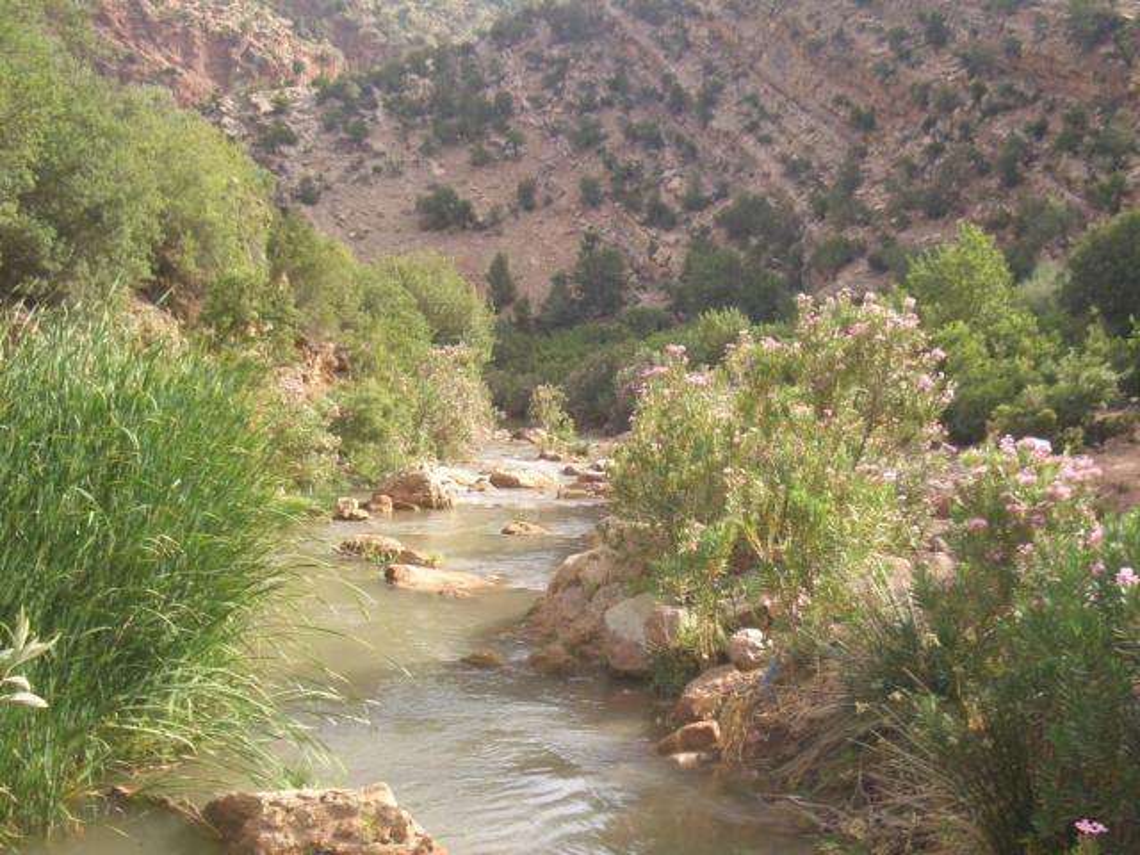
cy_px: 428
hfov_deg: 45.8
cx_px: 570
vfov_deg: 35.1
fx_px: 1350
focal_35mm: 41
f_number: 2.8
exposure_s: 1/160
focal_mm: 6.8
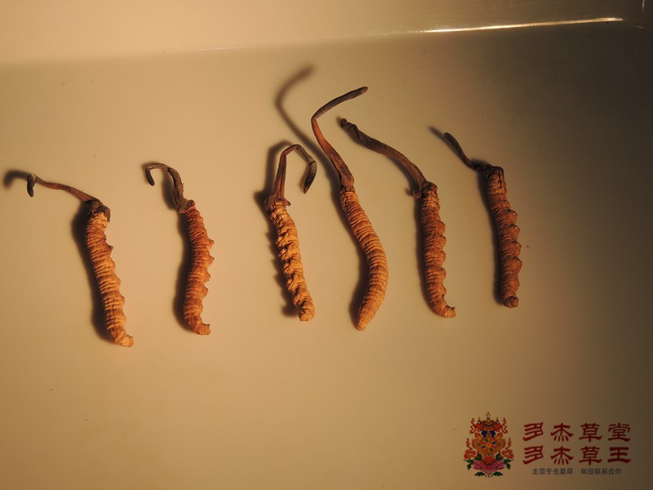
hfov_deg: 16.4
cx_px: 326
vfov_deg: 12.3
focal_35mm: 120
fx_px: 2264
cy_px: 245
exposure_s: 1/125
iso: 100
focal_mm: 21.4
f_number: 4.2
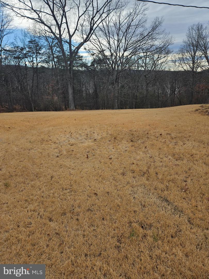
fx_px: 185
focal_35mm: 23
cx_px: 104
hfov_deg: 58.9
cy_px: 140
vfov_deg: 73.9
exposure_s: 1/1554
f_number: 1.8
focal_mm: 5.4
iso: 25
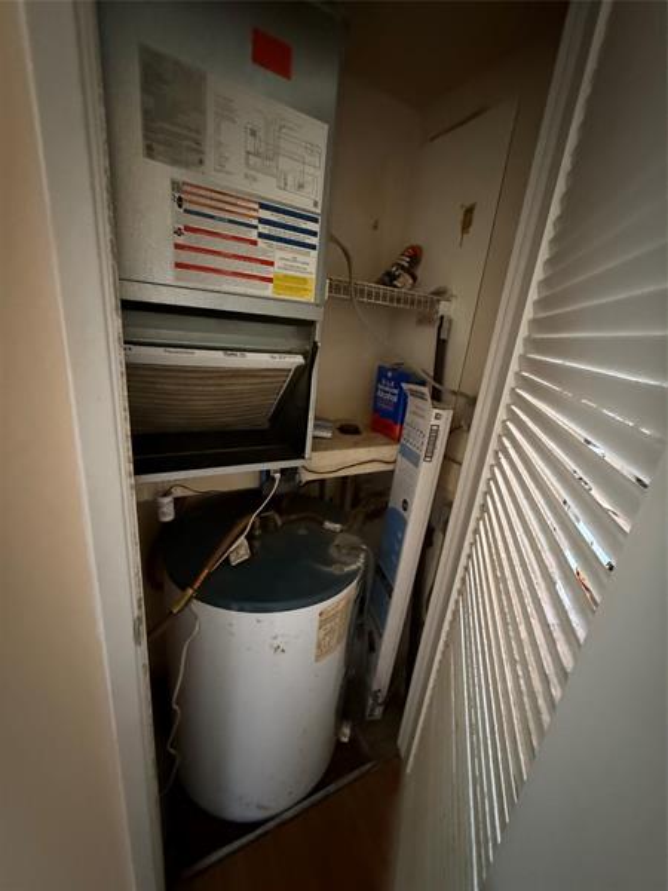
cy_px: 446
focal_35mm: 14
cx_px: 334
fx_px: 360
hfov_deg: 85.7
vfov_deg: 102.1
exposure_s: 1/30
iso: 2000
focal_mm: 2.22
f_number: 2.2
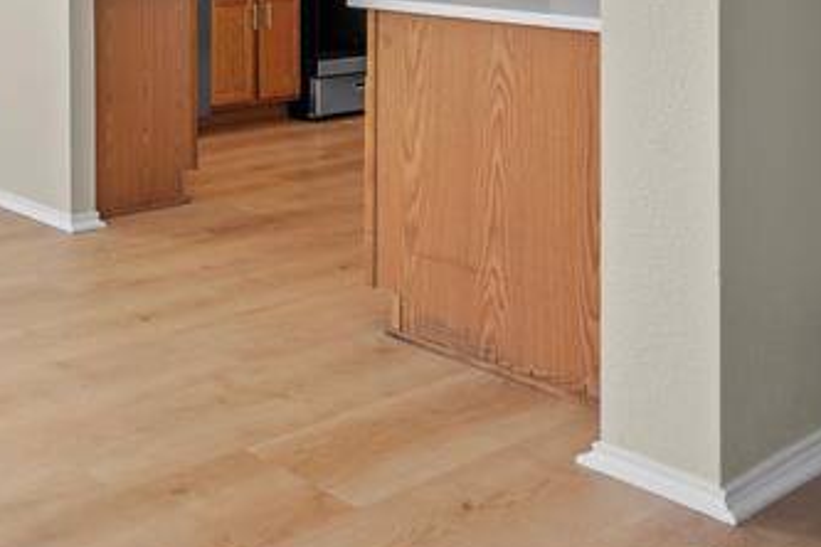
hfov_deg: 29.7
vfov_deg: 25.9
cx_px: -377
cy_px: -195
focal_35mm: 43
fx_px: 981
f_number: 10
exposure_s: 1/6
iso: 200
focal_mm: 14
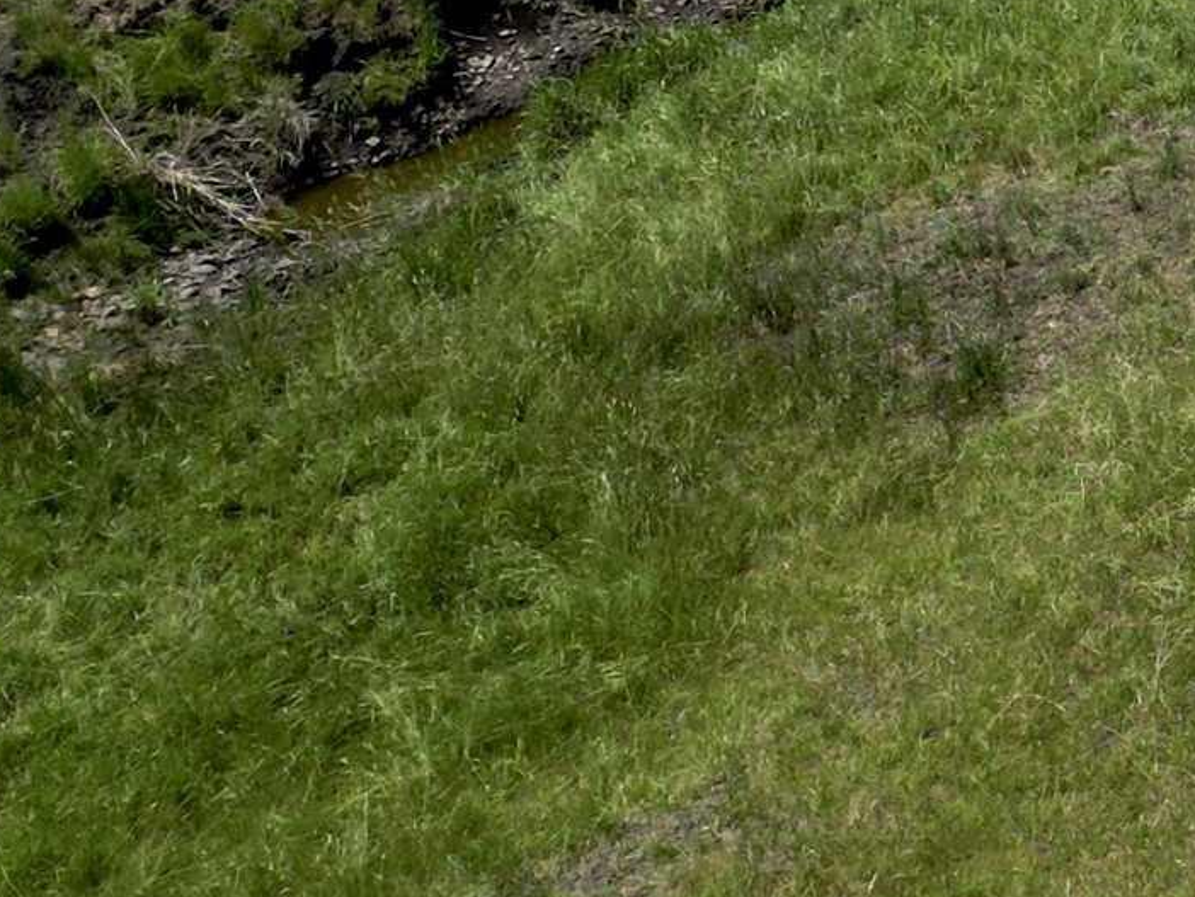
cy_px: -778
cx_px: 2291
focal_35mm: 105
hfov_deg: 15.5
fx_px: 3626
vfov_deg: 12.7
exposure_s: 1/3000
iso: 100
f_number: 1.7
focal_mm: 6.72
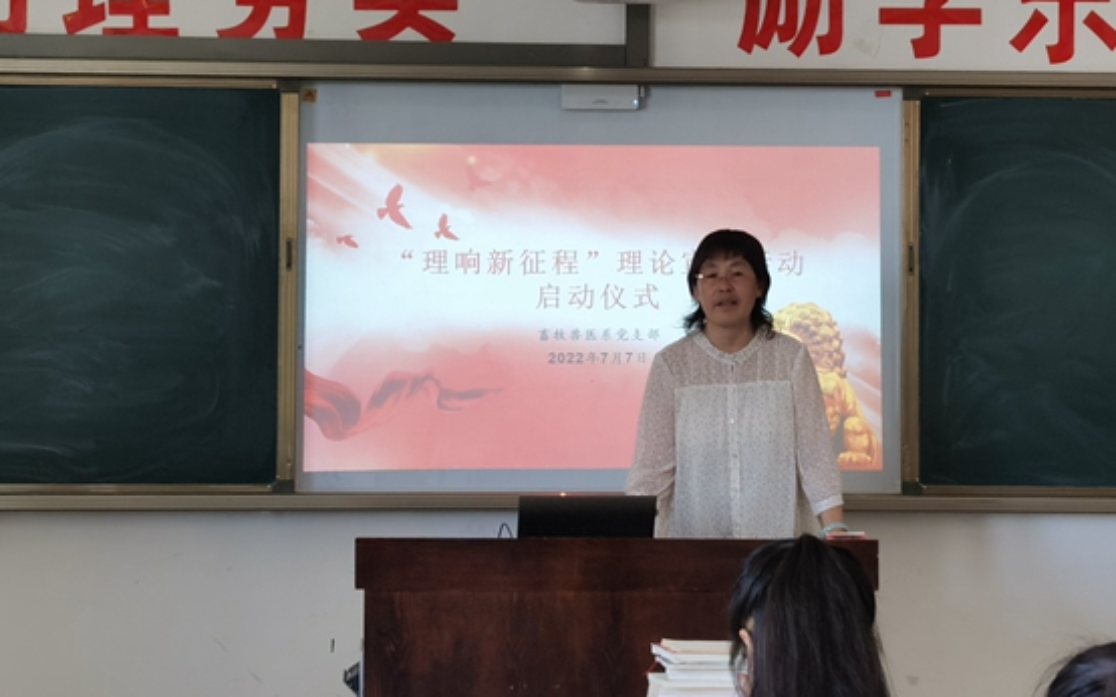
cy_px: 266
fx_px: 3071
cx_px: 612
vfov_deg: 12.9
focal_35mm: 101
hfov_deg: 20.6
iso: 100
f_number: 1.6
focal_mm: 5.56
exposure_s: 1/100
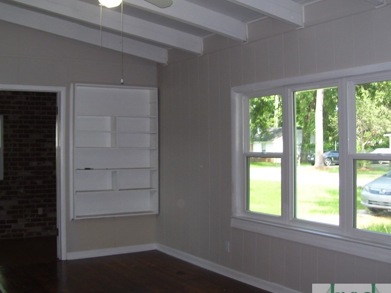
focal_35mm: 44
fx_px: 497
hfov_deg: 42.7
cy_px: 139
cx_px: 154
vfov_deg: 32.9
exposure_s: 1/60
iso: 80
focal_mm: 6
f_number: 2.7
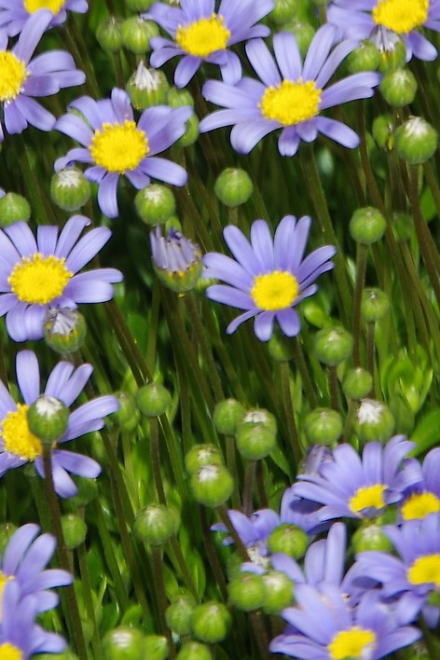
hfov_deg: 2.0
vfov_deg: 3.0
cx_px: 246
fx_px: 12539
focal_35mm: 684
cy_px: 138
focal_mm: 135
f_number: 5.6
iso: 200
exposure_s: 1/200
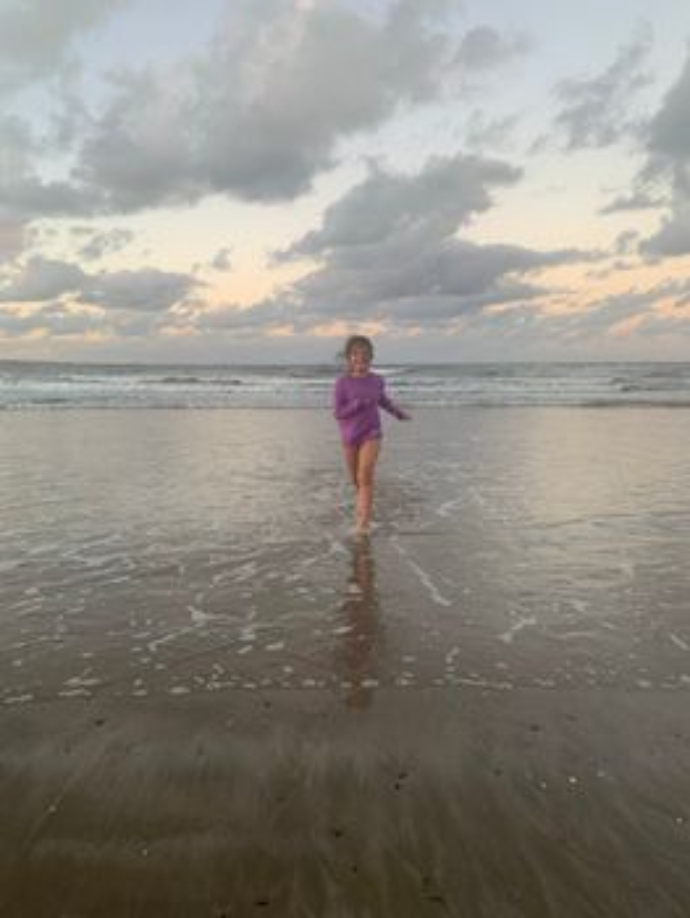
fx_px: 690
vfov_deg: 67.3
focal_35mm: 26
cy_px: 459
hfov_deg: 53.1
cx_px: 345
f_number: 1.8
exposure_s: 1/121
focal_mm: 4.25
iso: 40
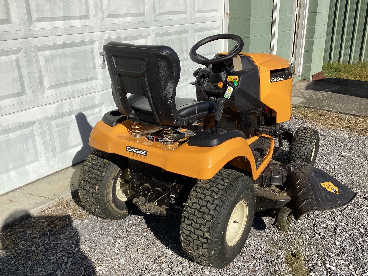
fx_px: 330
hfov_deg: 58.3
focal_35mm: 31
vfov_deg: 45.4
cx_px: 184
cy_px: 138
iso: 25
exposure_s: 1/2398
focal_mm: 3.3
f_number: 2.4
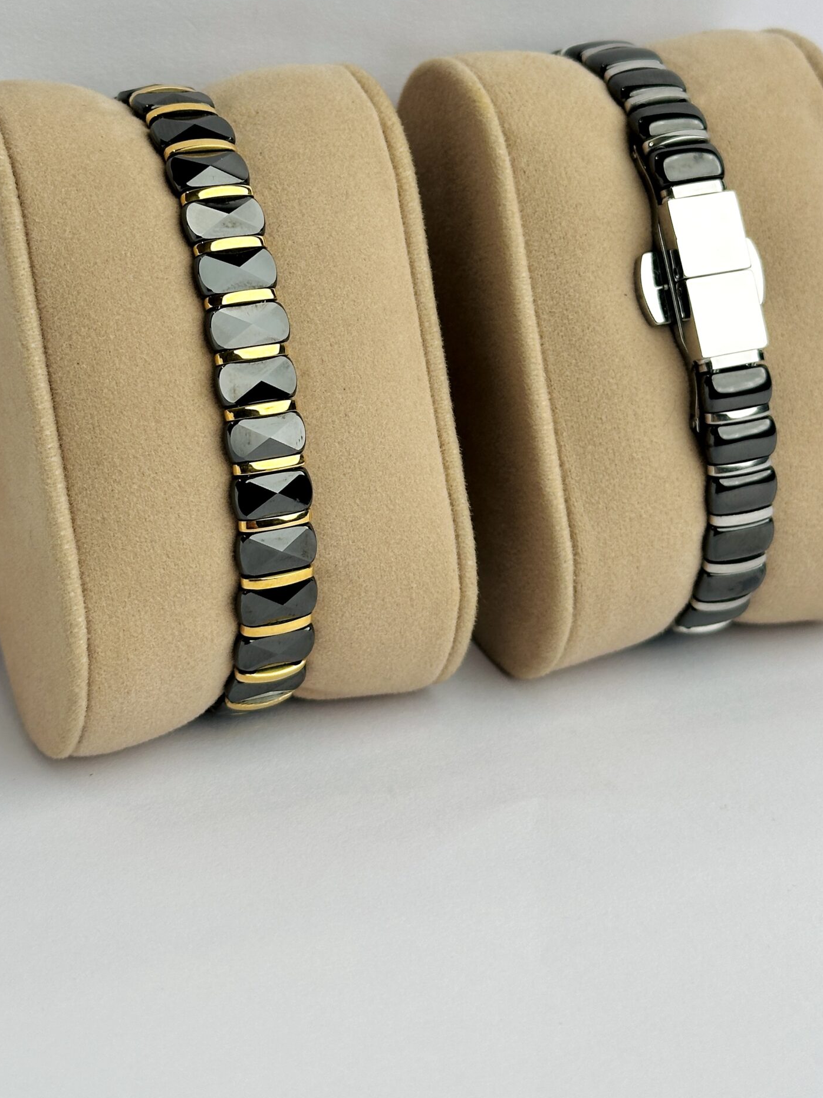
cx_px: 400
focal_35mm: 66
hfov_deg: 22.2
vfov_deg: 29.2
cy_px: 379
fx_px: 2093
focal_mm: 6.86
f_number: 1.78
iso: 64
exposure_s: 1/286
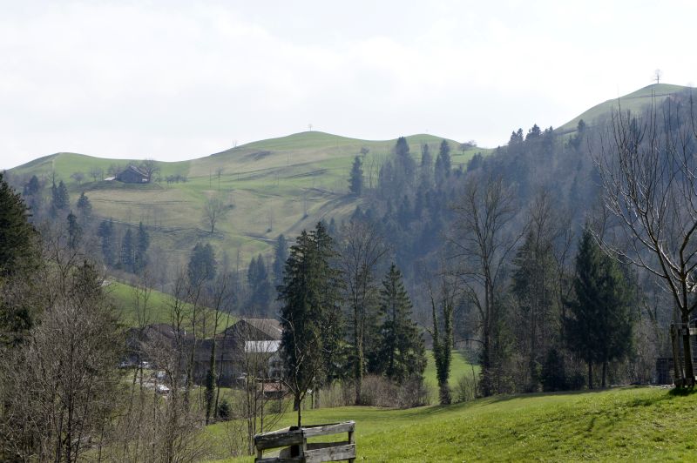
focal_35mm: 82
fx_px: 1596
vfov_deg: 16.5
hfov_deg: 24.6
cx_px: 348
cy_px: 232
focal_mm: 55
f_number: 9
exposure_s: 1/250
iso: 200
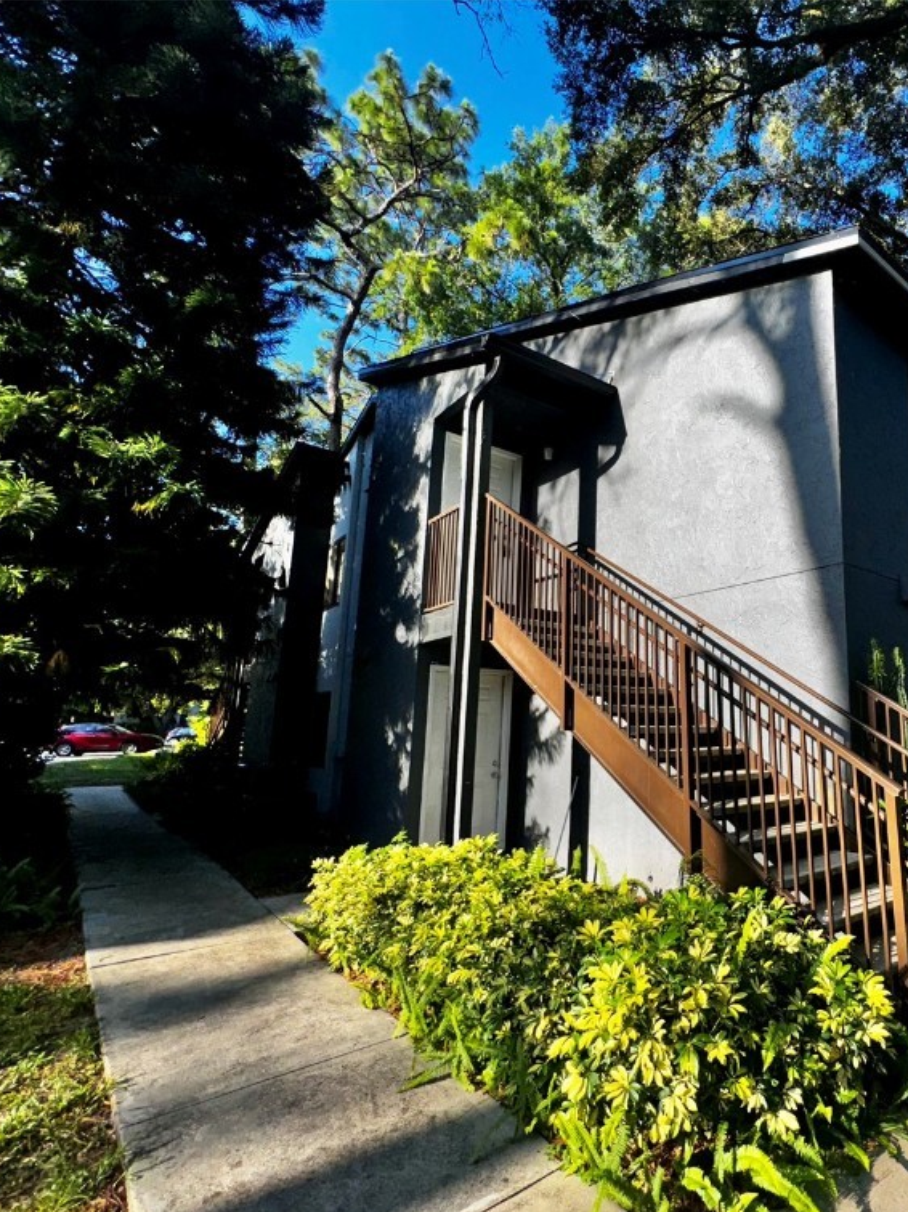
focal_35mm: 19
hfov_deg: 65.0
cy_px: 615
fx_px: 665
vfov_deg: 84.7
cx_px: 669
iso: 32
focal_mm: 2.22
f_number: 2.2
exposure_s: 1/1034
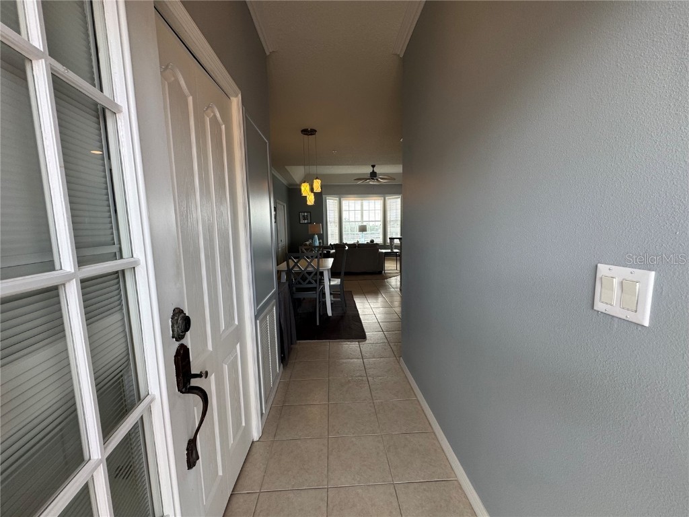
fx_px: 279
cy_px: 258
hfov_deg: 102.1
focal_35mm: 14
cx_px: 344
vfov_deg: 85.7
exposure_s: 1/120
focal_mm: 2.22
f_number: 2.2
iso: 80
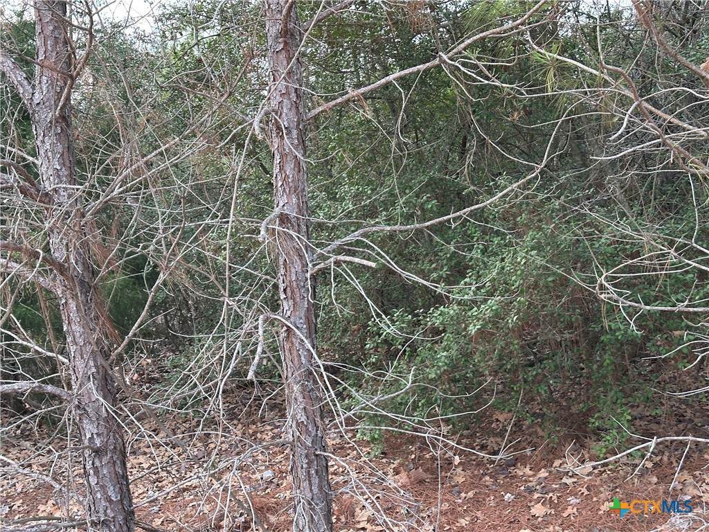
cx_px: 354
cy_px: 266
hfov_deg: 39.7
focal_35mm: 48
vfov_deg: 30.3
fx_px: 983
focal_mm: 6.86
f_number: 1.78
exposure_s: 1/167
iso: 80
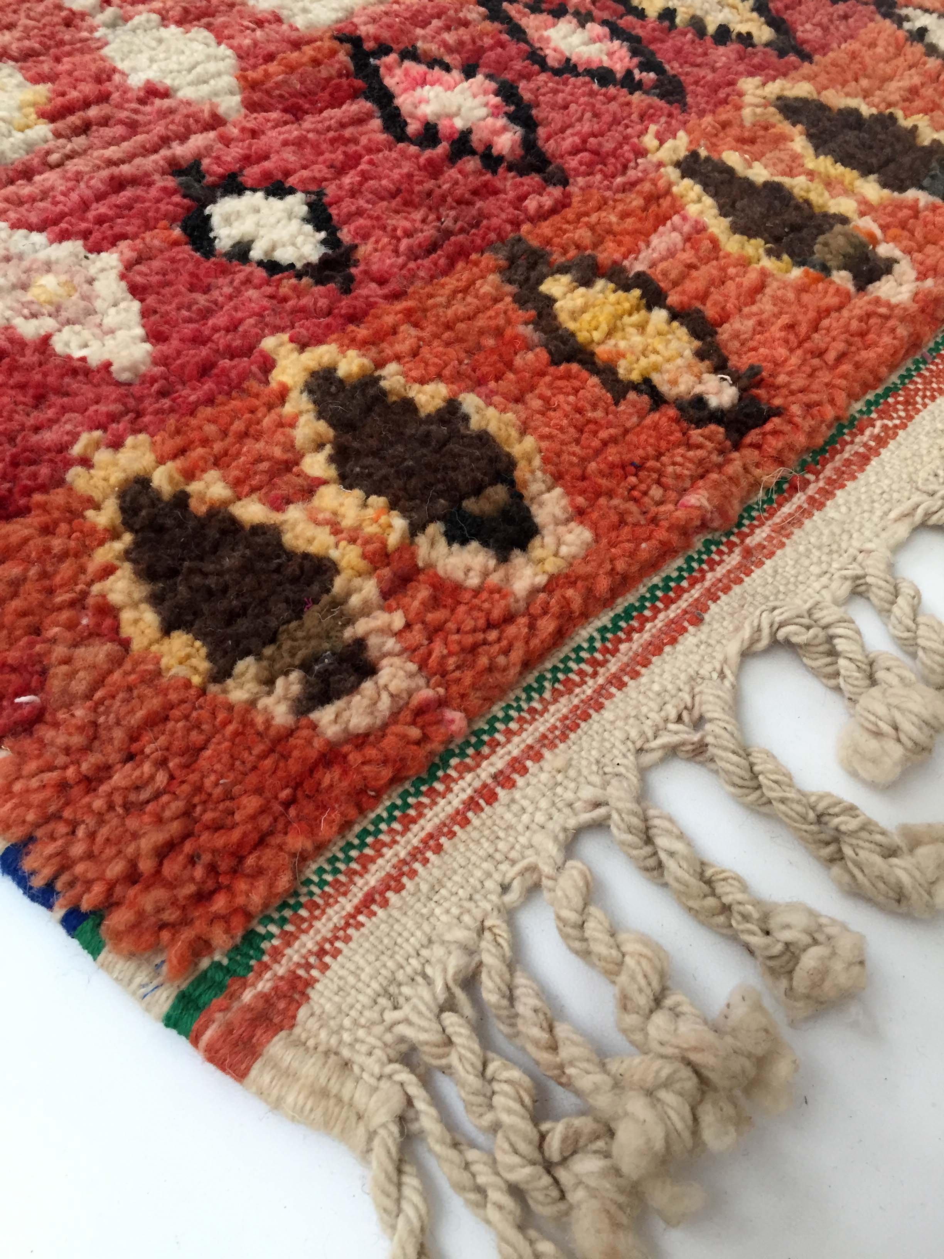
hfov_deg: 48.2
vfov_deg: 61.7
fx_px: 1054
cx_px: 472
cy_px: 630
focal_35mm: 29
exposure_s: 1/33
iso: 160
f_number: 2.2
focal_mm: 4.15
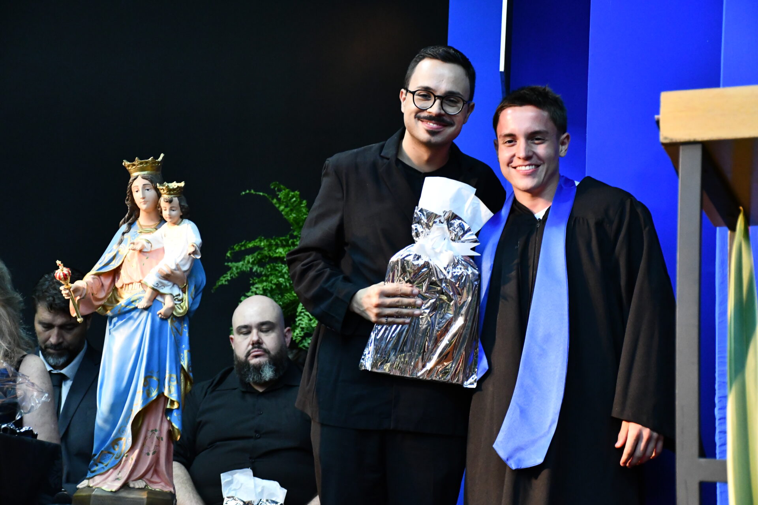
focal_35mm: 78
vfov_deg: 17.5
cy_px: 252
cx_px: 379
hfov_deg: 26.0
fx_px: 1642
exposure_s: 1/60
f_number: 4.8
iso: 5000
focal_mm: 52
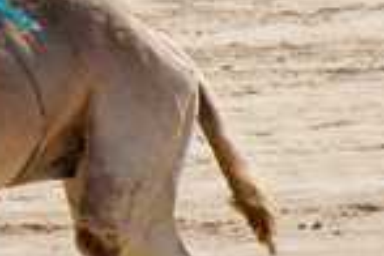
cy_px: 116
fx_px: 11775
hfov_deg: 1.9
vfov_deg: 1.2
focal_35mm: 1104
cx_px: -214
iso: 100
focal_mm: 180
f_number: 7.1
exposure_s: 1/640
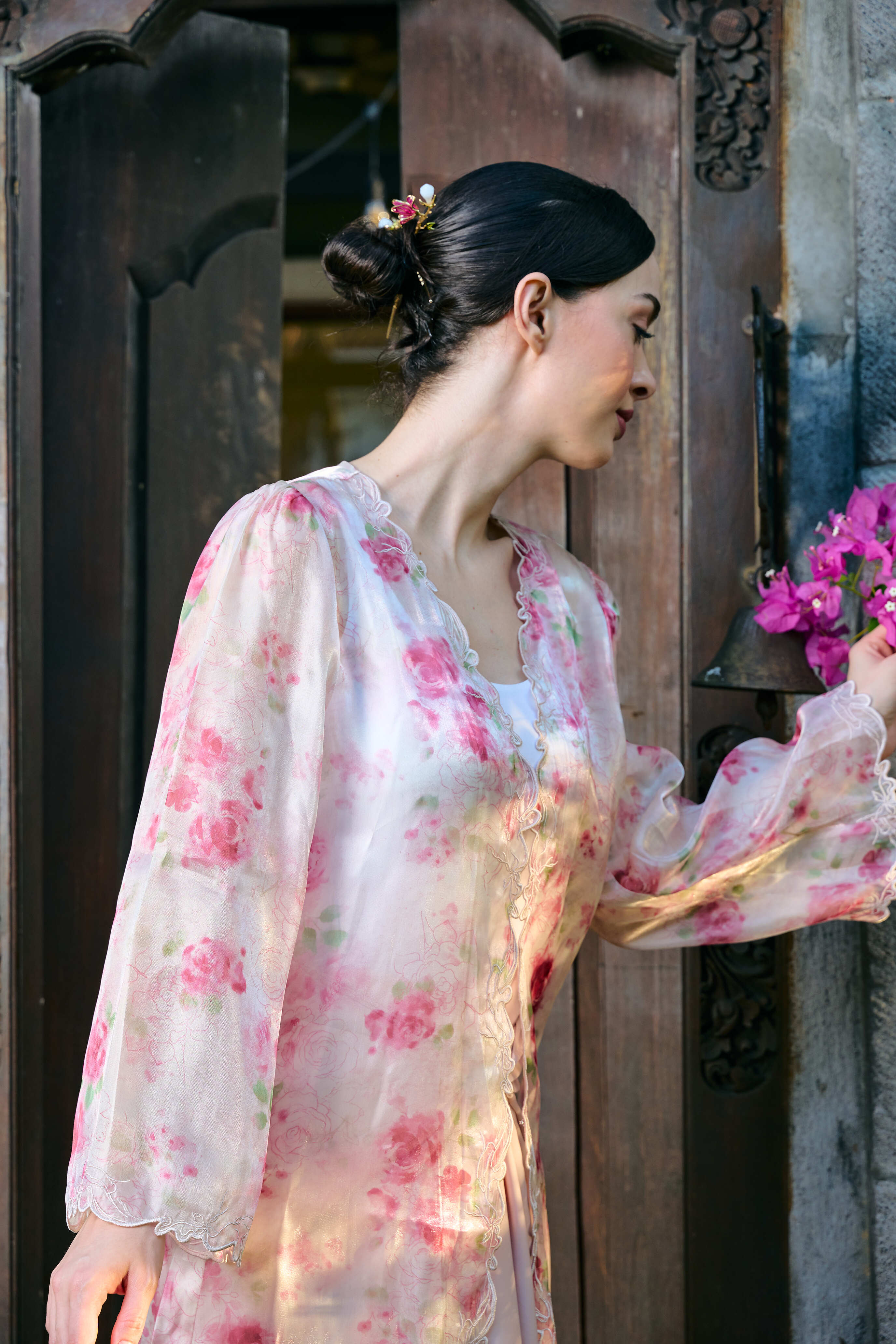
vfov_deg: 27.0
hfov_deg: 18.2
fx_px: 2800
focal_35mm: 75
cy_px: 672
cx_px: 448
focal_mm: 75
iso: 320
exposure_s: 1/160
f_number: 5
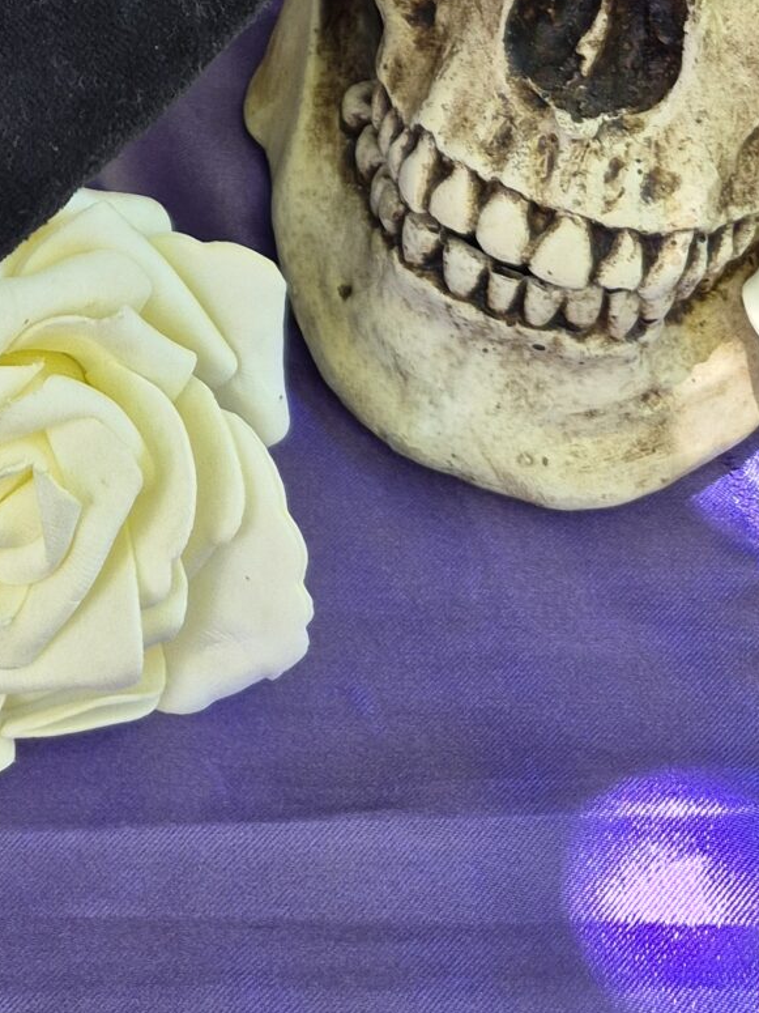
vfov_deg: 21.9
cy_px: -446
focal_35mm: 76
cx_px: -323
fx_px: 2222
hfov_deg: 17.7
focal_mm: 5.4
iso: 64
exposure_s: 1/180
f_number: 1.8
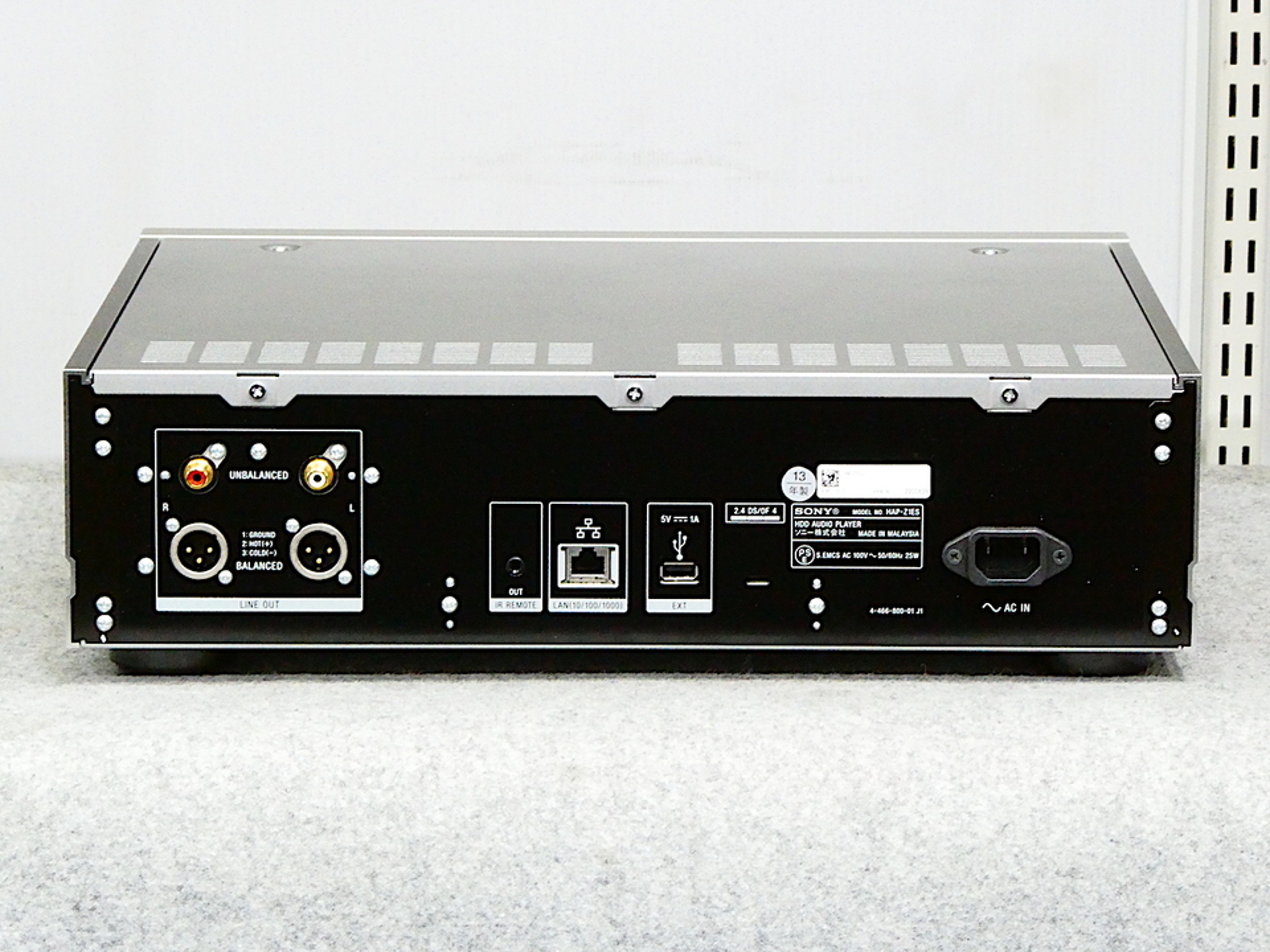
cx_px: 635
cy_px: 476
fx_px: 5540
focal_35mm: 151
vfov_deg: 9.8
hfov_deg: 13.1
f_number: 7.1
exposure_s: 1/20
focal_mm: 27.1
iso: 1600
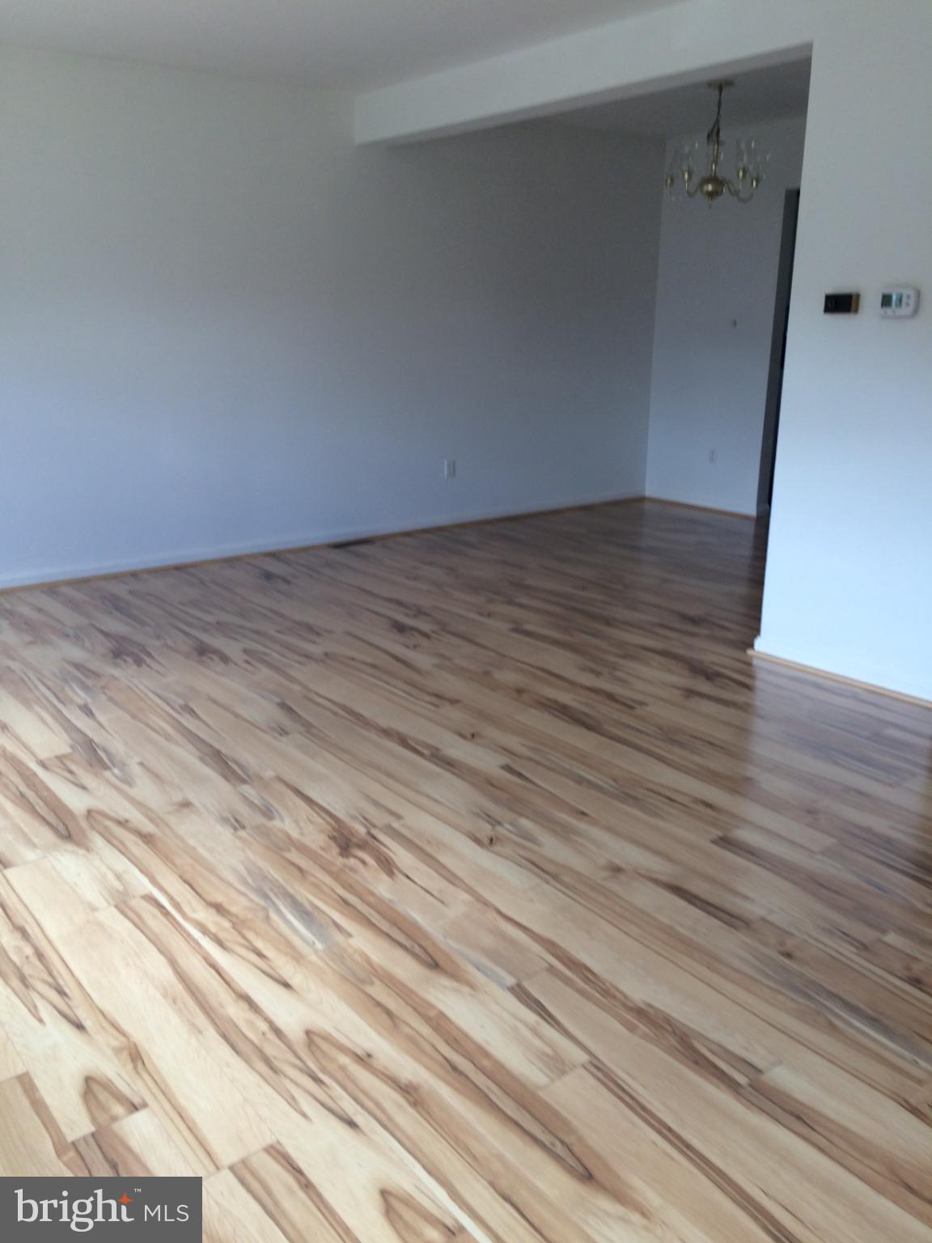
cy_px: 622
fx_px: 1041
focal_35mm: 29
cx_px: 466
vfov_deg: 61.7
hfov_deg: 48.2
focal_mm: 4.15
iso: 40
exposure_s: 1/60
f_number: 2.2
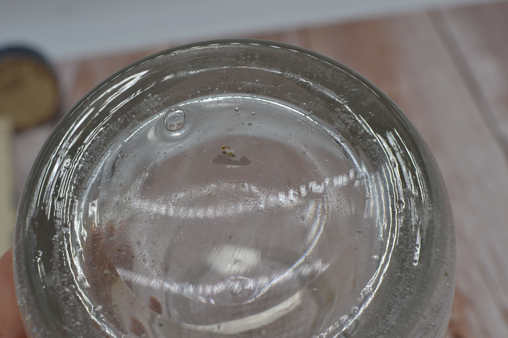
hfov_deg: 37.9
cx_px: 254
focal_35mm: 52
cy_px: 169
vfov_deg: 25.8
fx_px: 741
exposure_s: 1/125
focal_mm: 35
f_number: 5.6
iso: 100
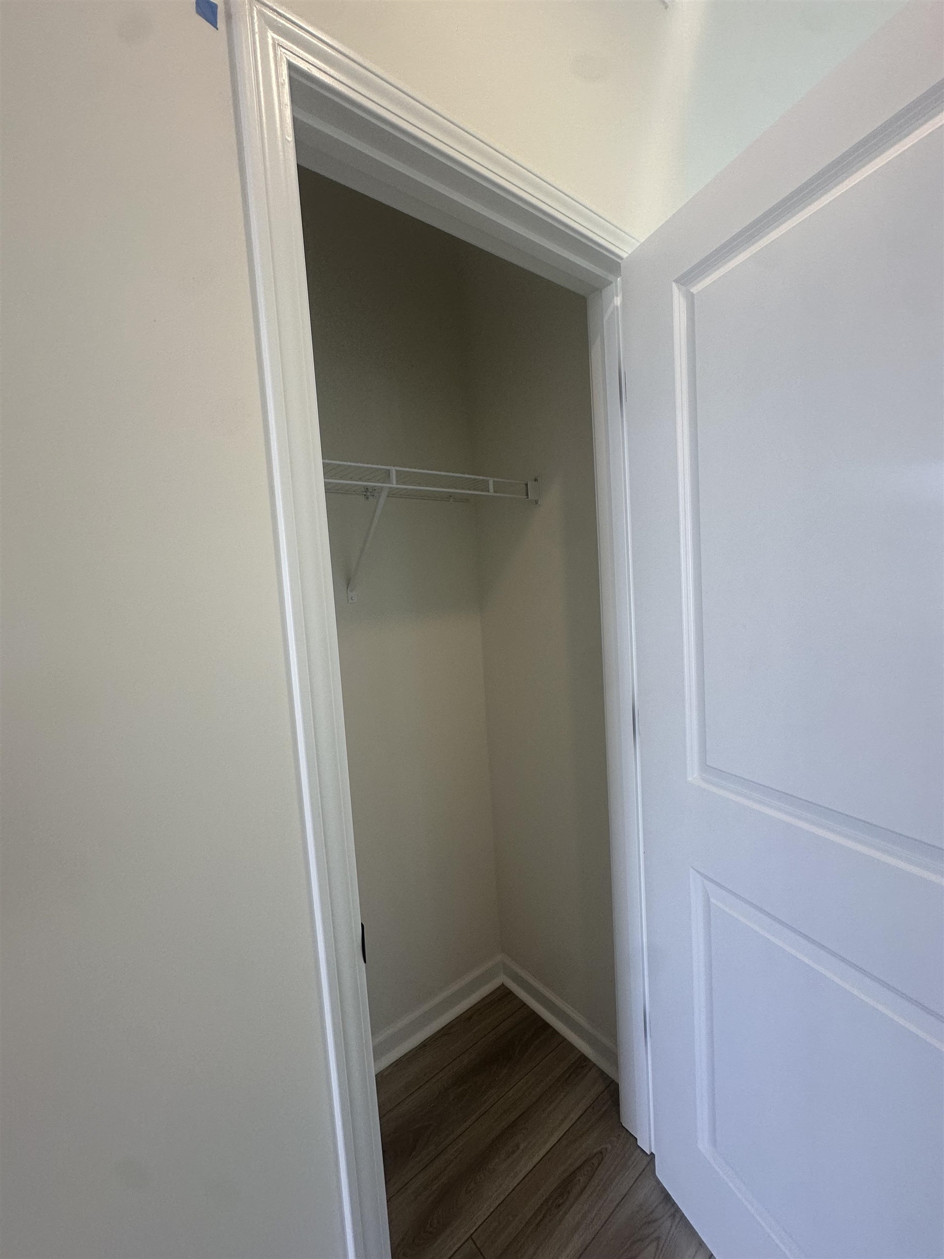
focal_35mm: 14
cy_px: 630
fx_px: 509
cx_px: 472
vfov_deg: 102.1
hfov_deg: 85.7
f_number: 2.2
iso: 125
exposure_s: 1/120
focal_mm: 2.22
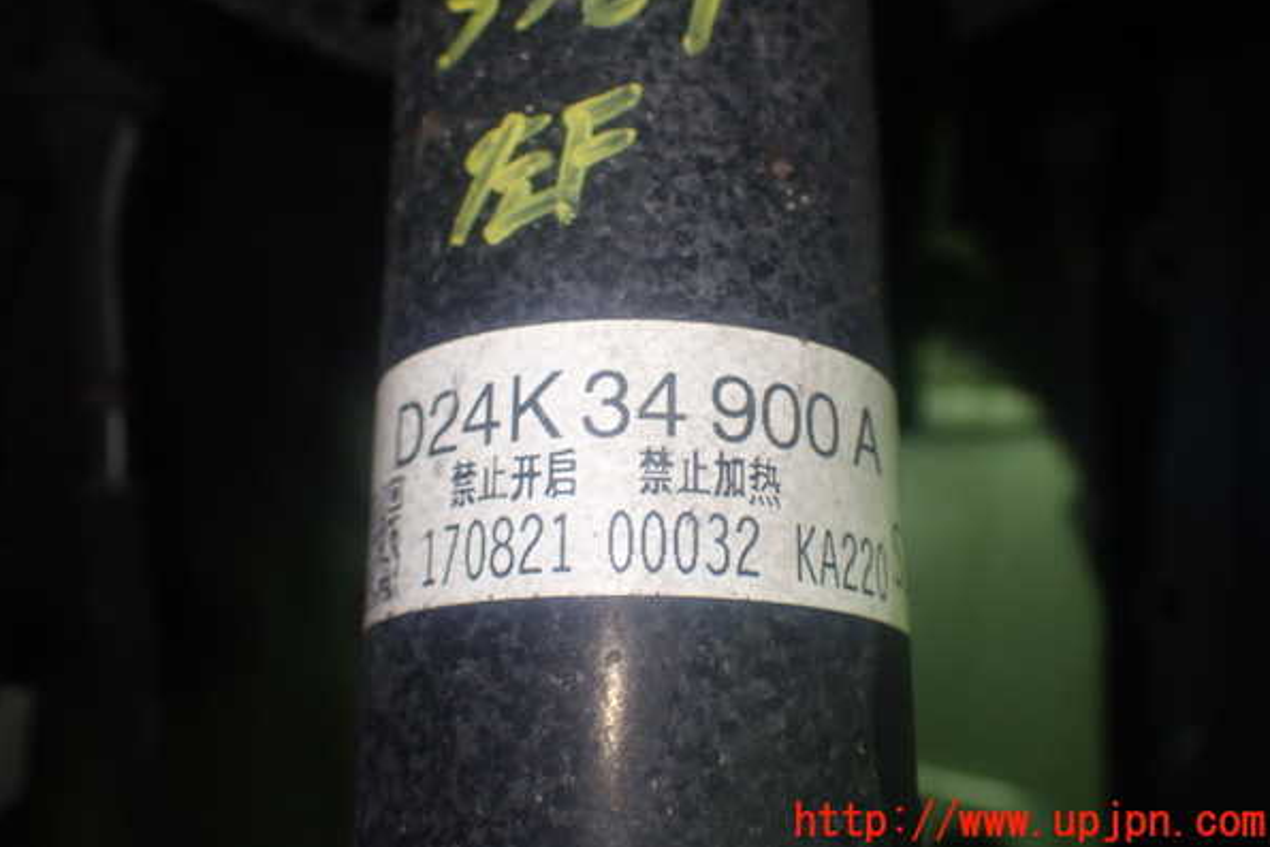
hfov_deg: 45.4
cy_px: 369
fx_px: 1517
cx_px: 636
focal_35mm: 43
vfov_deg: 31.2
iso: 250
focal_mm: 7.31
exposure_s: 1/40
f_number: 2.8
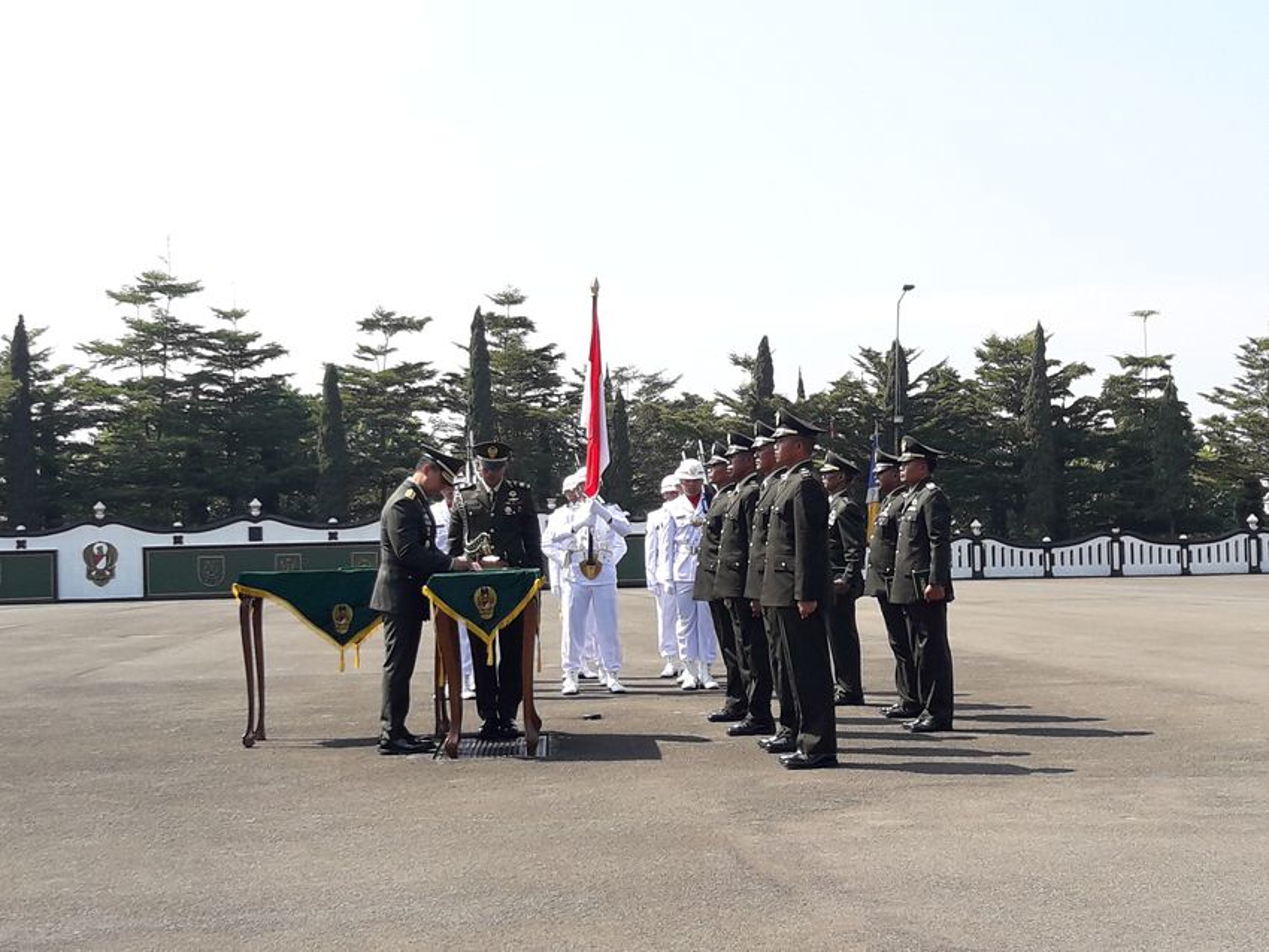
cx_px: 634
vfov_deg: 49.8
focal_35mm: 28
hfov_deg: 63.4
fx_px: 1027
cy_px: 476
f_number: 1.9
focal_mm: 3.7
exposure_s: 1/850
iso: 40
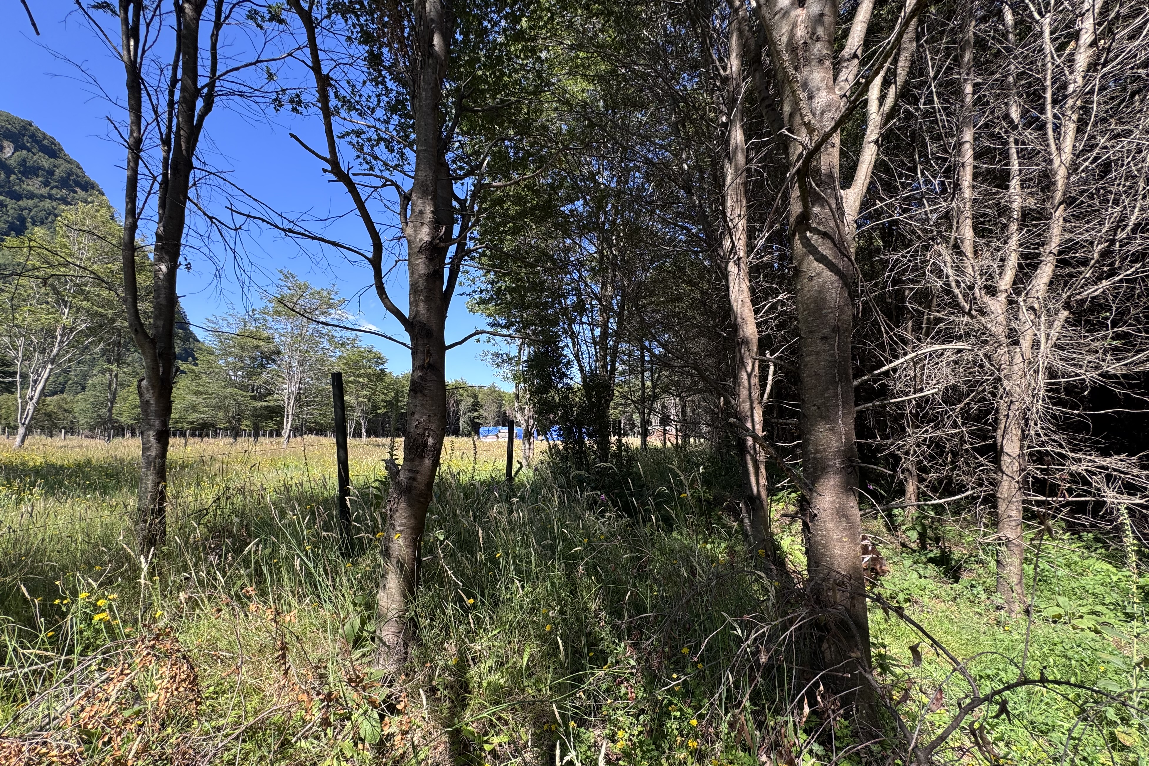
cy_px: 425
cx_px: 564
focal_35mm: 15
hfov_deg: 100.4
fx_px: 479
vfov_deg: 77.1
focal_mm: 2.22
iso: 40
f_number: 2.2
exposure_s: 1/421
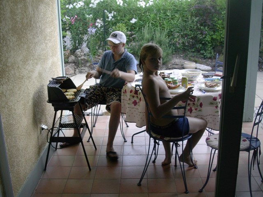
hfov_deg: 42.1
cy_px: 98
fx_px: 342
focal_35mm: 45
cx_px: 132
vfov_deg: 32.2
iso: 70
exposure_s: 1/36.9
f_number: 2.9
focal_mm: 6.7
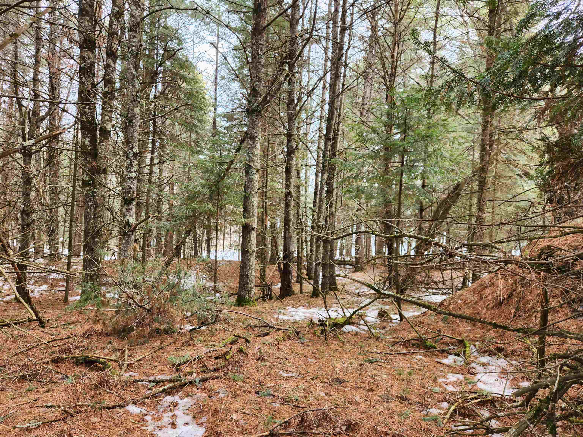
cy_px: 218
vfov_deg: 58.9
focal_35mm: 23
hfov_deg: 73.9
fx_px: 387
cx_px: 292
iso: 80
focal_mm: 5.4
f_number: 1.8
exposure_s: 1/180
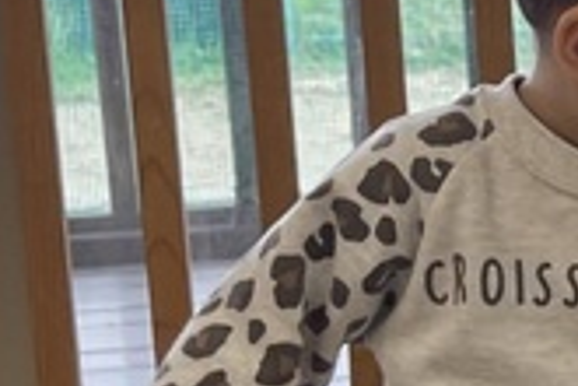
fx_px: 2633
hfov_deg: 10.0
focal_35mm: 164
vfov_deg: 8.4
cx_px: 1636
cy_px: 81
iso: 40
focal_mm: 4.2
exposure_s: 1/120
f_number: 1.6
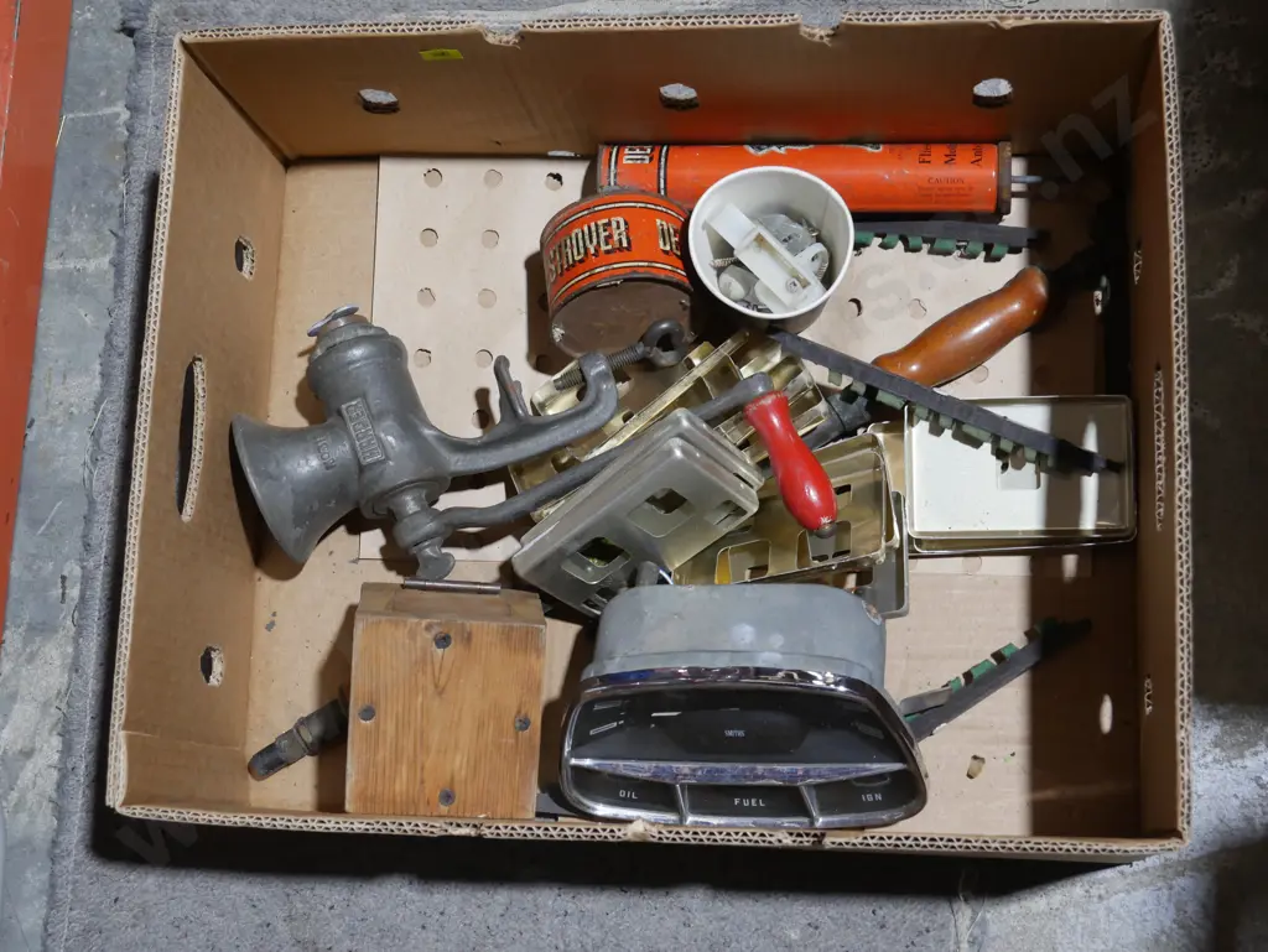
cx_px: 634
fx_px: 2126
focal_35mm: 58
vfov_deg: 25.3
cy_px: 476
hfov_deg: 33.2
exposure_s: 1/60
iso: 800
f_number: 5.4
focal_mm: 29
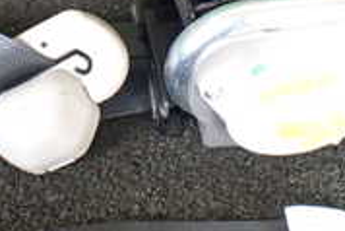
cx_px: 97
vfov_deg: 13.0
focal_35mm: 105
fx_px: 1007
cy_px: 50
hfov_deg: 19.3
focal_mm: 5.4
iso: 500
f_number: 2.3
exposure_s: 1/125
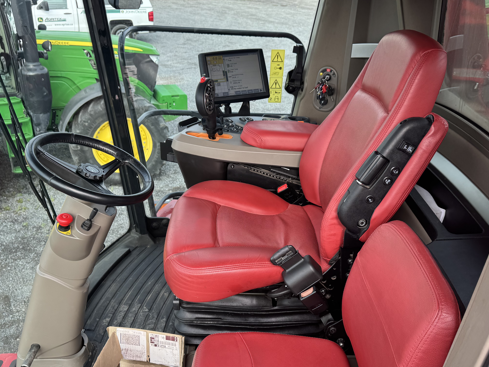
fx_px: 480
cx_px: 247
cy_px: 212
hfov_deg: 54.0
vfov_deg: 41.7
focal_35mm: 34
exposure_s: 1/477
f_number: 1.78
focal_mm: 6.76
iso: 80
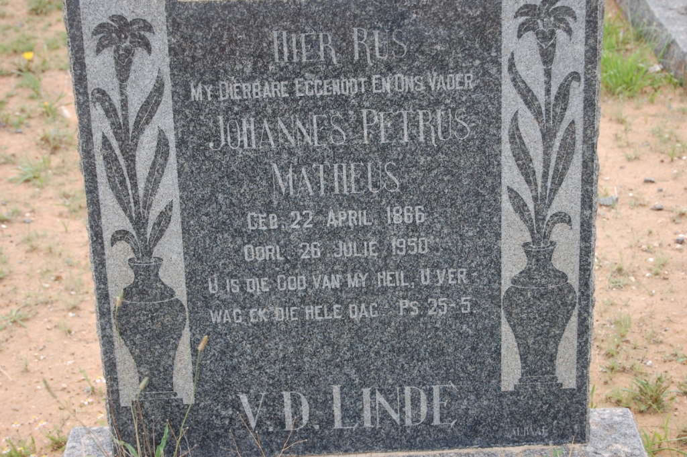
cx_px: 344
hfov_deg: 24.6
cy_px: 228
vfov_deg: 16.5
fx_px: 1573
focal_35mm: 82
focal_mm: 55
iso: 200
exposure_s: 1/125
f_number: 5.6
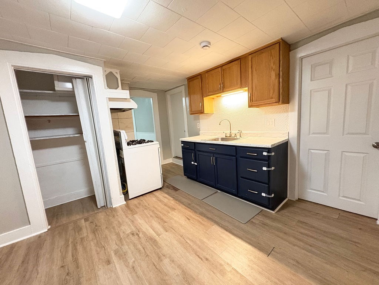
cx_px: 190
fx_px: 153
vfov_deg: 85.7
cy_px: 142
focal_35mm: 14
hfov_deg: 102.1
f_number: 2.2
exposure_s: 1/60
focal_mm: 2.22
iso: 800
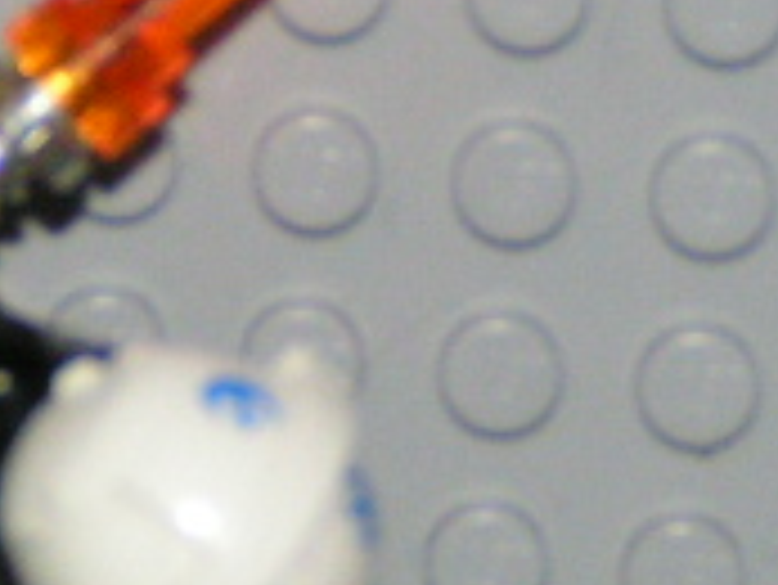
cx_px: 67
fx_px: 11920
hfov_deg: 3.7
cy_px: 482
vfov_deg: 2.8
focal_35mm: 530
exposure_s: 1/160
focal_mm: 21.9
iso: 200
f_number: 3.5
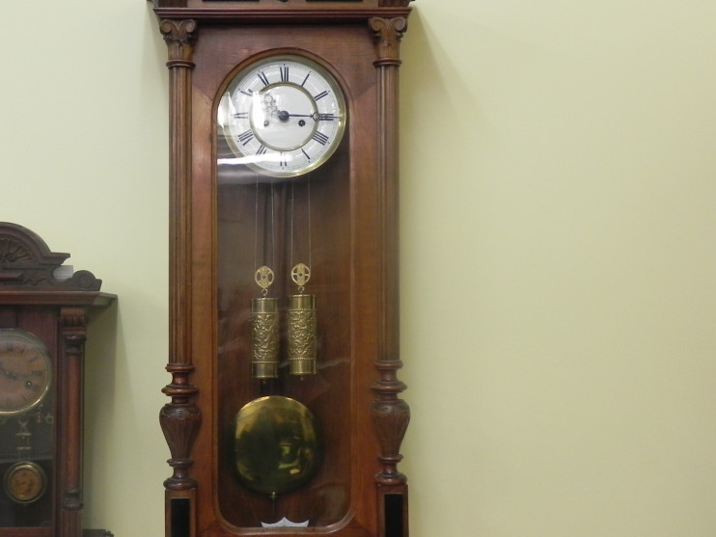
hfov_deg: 46.4
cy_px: 313
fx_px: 828
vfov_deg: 35.9
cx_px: 271
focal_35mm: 40
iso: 240
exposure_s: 1/30
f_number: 2.8
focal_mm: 5.2
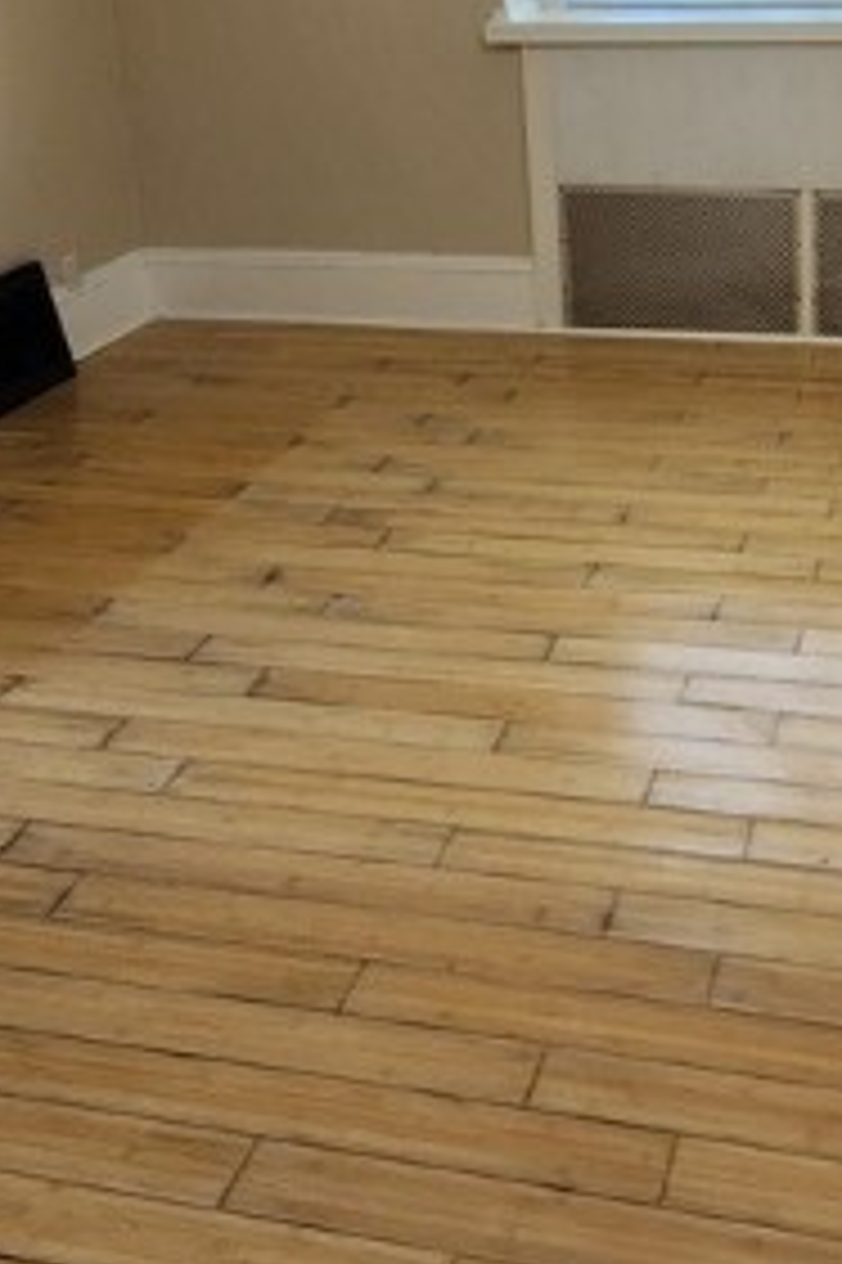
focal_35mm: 37
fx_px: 1300
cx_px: 648
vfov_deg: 49.2
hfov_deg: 35.0
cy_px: 270
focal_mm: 2.2
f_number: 2.2
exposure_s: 1/60
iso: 160
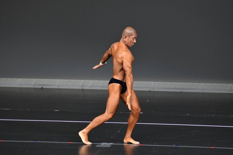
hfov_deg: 5.5
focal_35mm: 375
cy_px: 78
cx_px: 116
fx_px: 2426
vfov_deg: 3.7
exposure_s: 1/400
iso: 4000
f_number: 5.6
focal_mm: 250
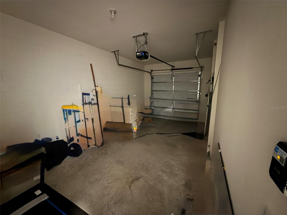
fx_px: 116
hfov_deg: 102.1
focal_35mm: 14
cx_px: 144
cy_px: 108
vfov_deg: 85.7
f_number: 2.2
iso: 1000
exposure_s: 1/7
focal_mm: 2.22
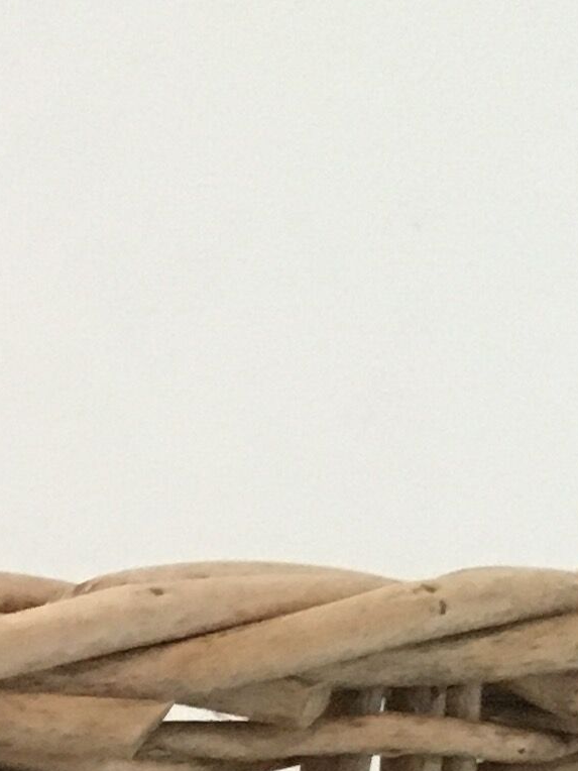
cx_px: -723
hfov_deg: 8.9
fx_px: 3406
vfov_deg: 11.6
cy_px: 1550
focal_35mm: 153
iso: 200
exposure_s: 1/25
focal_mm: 4.15
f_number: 2.2
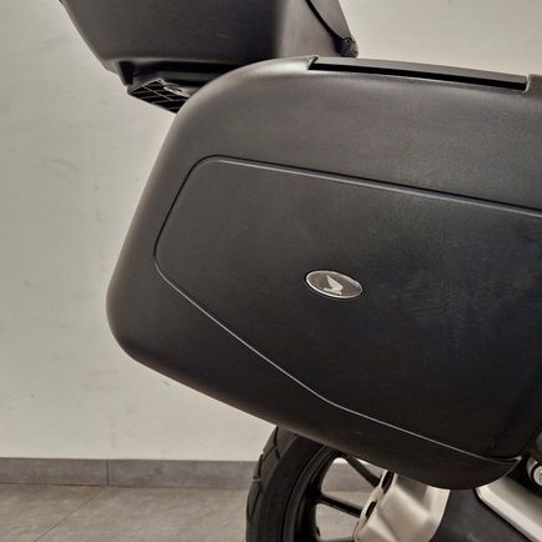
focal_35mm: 30
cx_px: 378
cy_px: 270
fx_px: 531
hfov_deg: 52.6
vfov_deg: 54.0
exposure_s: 1/100
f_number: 1.8
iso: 800
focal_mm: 5.4
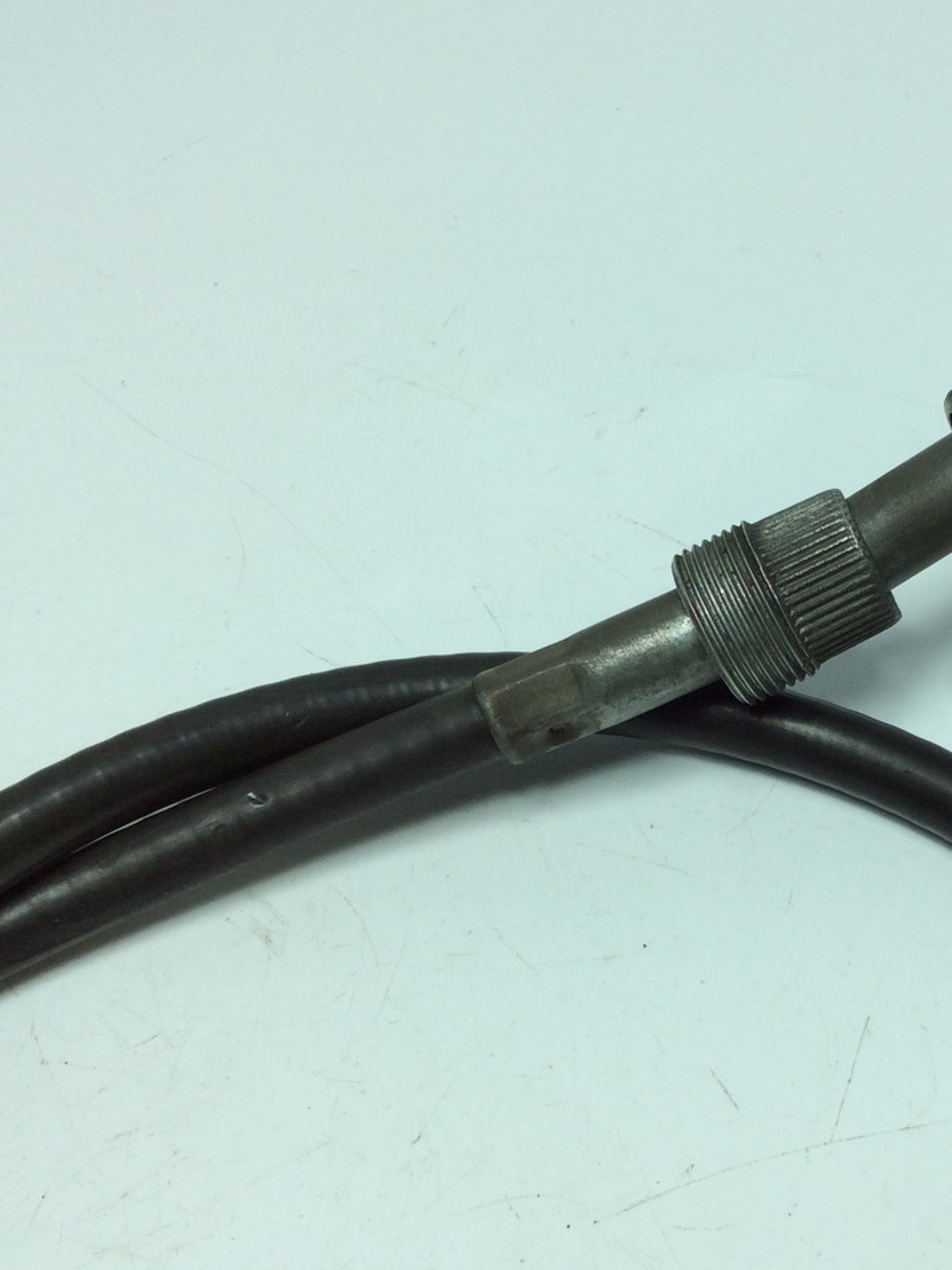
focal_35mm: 43
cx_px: 758
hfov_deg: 32.7
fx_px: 1577
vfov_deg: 43.9
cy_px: 633
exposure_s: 1/572
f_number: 2.4
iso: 32
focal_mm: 3.3
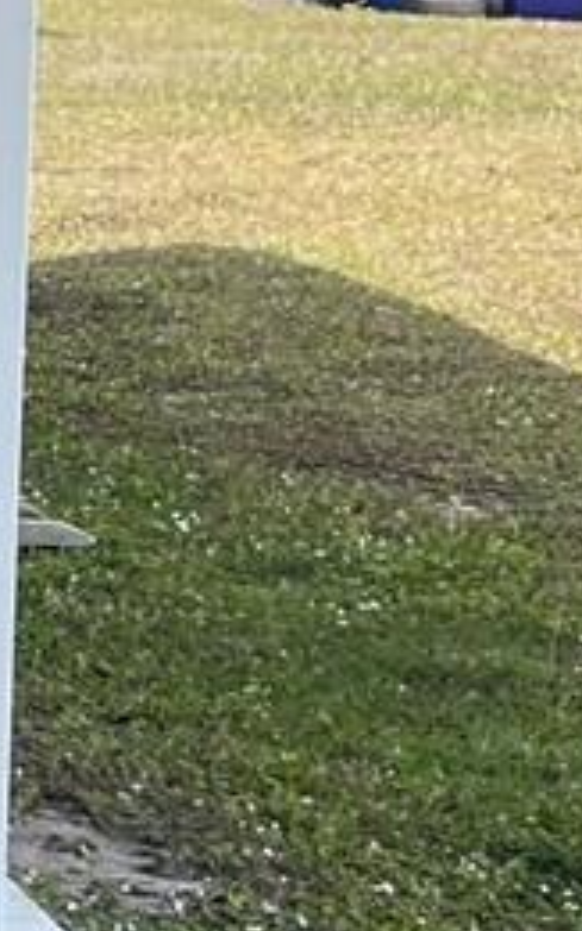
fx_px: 4291
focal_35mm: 169
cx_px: -1714
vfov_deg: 12.1
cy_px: -207
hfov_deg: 6.4
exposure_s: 1/1028
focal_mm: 5.1
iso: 50
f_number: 1.6
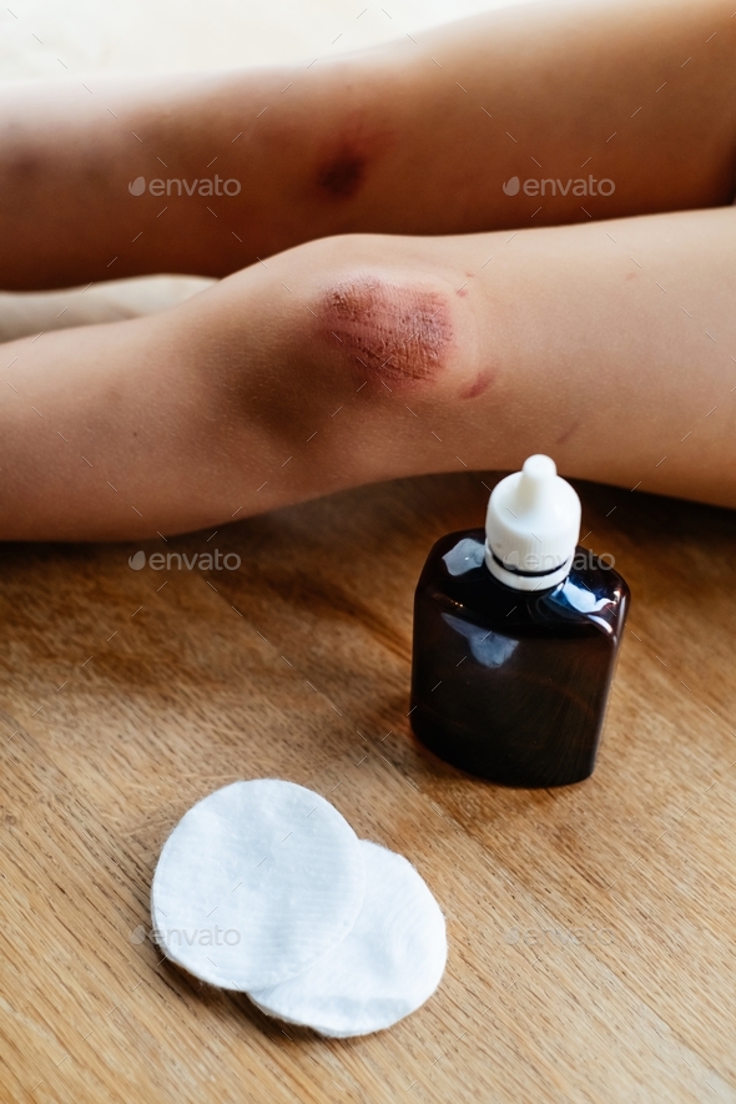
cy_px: 552
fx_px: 1625
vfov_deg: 37.5
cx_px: 368
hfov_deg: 25.5
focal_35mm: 53
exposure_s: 1/160
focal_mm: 35
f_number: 2.8
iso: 1000
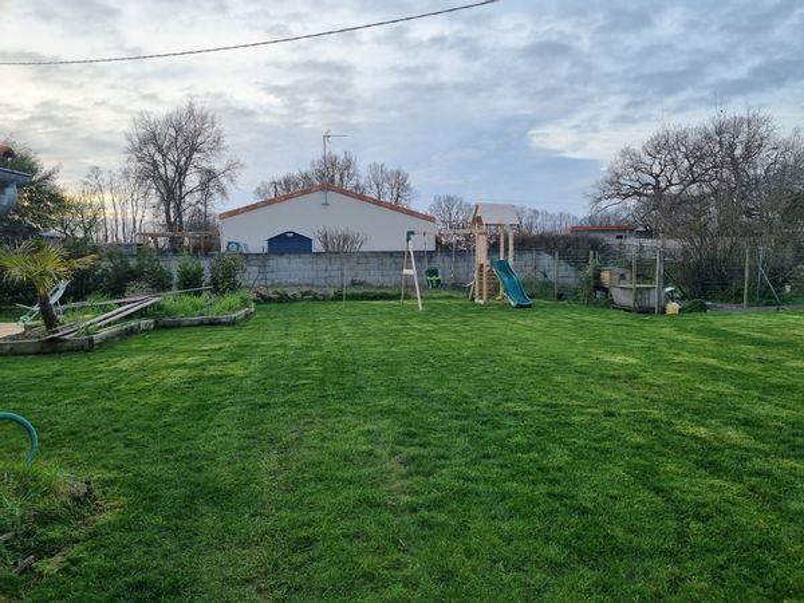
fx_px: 604
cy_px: 302
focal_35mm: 26
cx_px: 402
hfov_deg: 67.3
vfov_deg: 53.1
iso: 50
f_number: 1.8
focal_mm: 5.4
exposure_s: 1/708
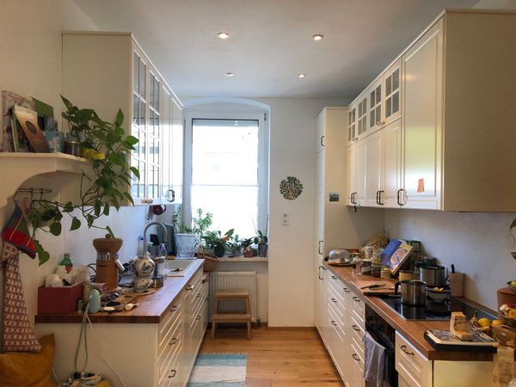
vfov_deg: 49.7
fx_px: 417
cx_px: 258
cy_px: 194
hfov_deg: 63.4
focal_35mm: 28
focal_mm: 4
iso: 40
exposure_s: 1/100
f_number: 1.8
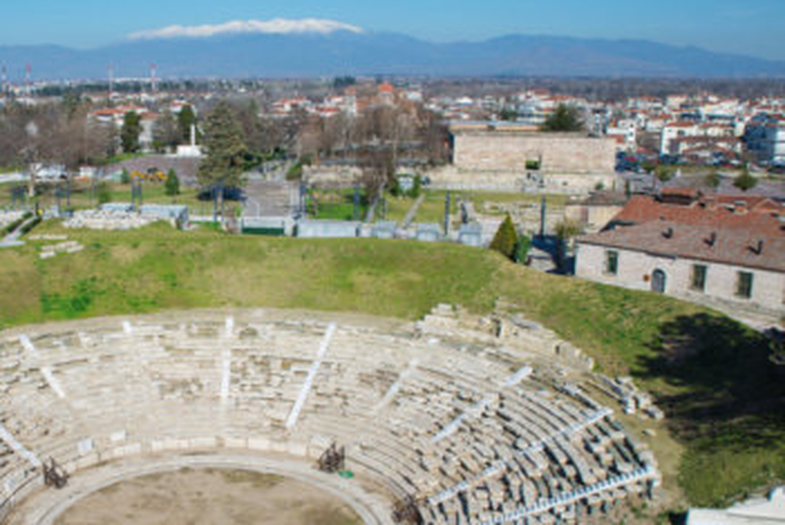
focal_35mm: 41
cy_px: 312
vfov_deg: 32.6
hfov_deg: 45.8
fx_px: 895
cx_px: 204
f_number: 8
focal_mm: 24
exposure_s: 1/400
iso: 125
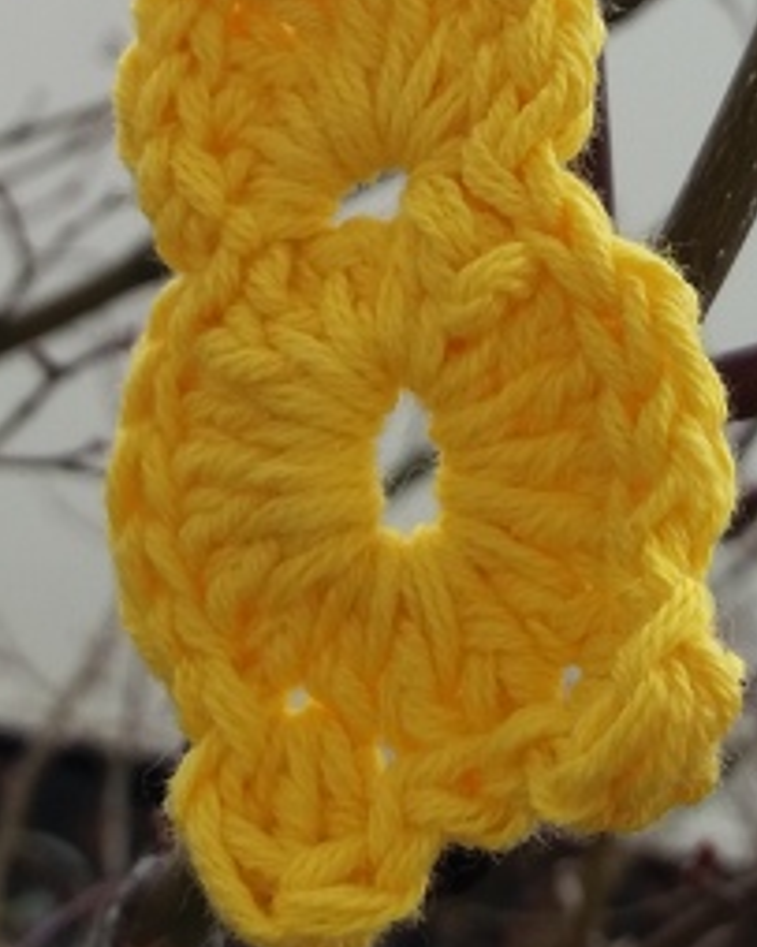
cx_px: 295
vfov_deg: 21.4
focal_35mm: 86
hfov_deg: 17.8
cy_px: -26
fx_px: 2410
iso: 64
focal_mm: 3.7
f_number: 1.9
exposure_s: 1/331
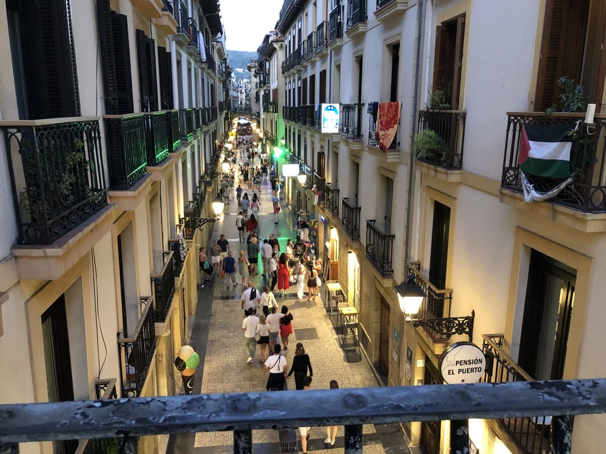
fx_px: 490
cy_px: 227
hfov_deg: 63.4
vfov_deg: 49.7
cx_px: 303
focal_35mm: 28
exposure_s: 1/7
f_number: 1.8
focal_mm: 4
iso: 100
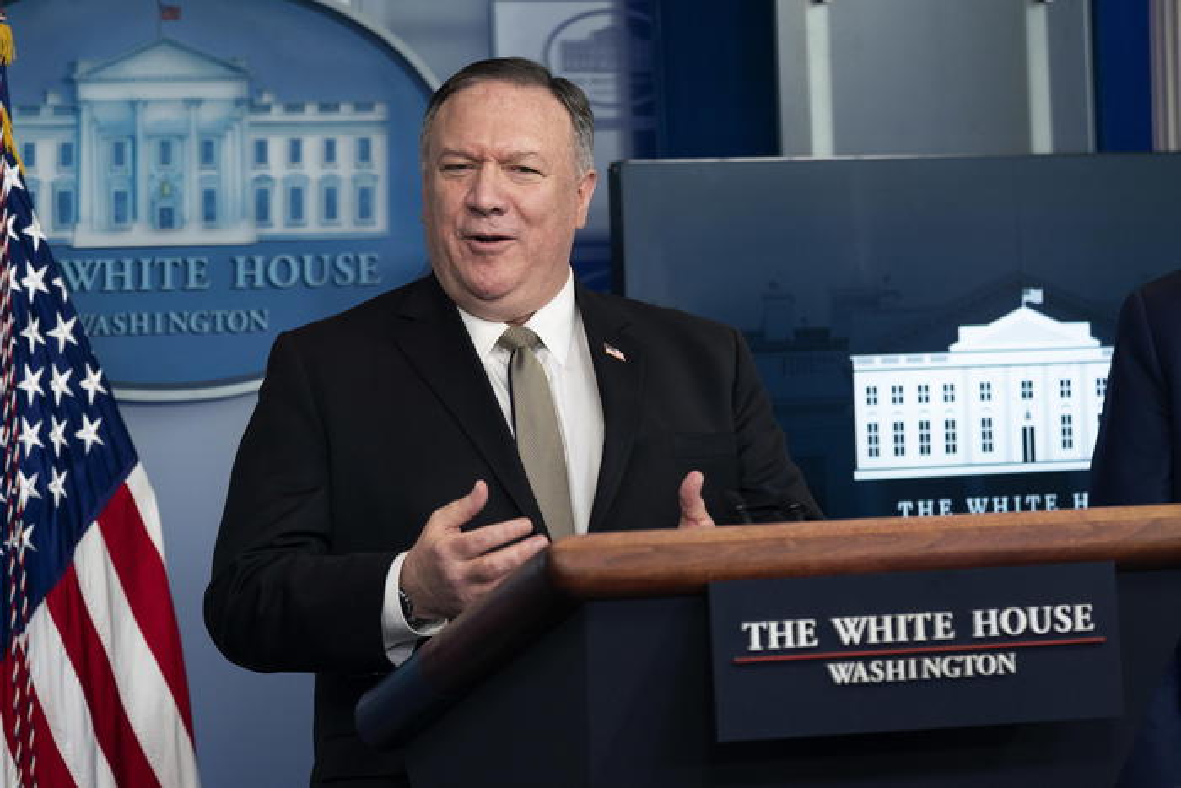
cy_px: 394
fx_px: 5250
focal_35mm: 160
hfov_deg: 12.8
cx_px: 590
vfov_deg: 8.6
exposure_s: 1/250
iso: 2500
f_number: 5.6
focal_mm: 160
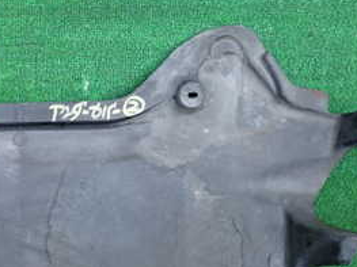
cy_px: 201
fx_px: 588
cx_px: 20
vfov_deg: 25.3
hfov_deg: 31.8
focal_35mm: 57
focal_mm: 4.5
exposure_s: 1/125
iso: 200
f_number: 2
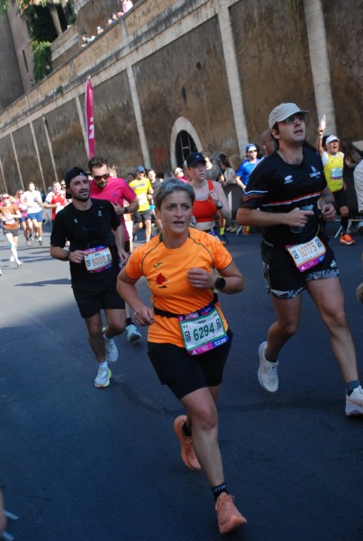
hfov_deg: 23.9
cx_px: 182
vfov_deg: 35.0
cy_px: 270
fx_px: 858
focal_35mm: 57
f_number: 5
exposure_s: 1/1250
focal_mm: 38
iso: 1000
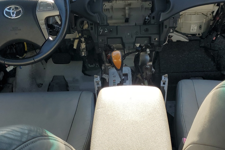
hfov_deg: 41.9
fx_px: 294
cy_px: 74
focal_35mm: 47
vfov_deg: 28.6
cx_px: 117
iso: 50
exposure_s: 1/556
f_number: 1.5
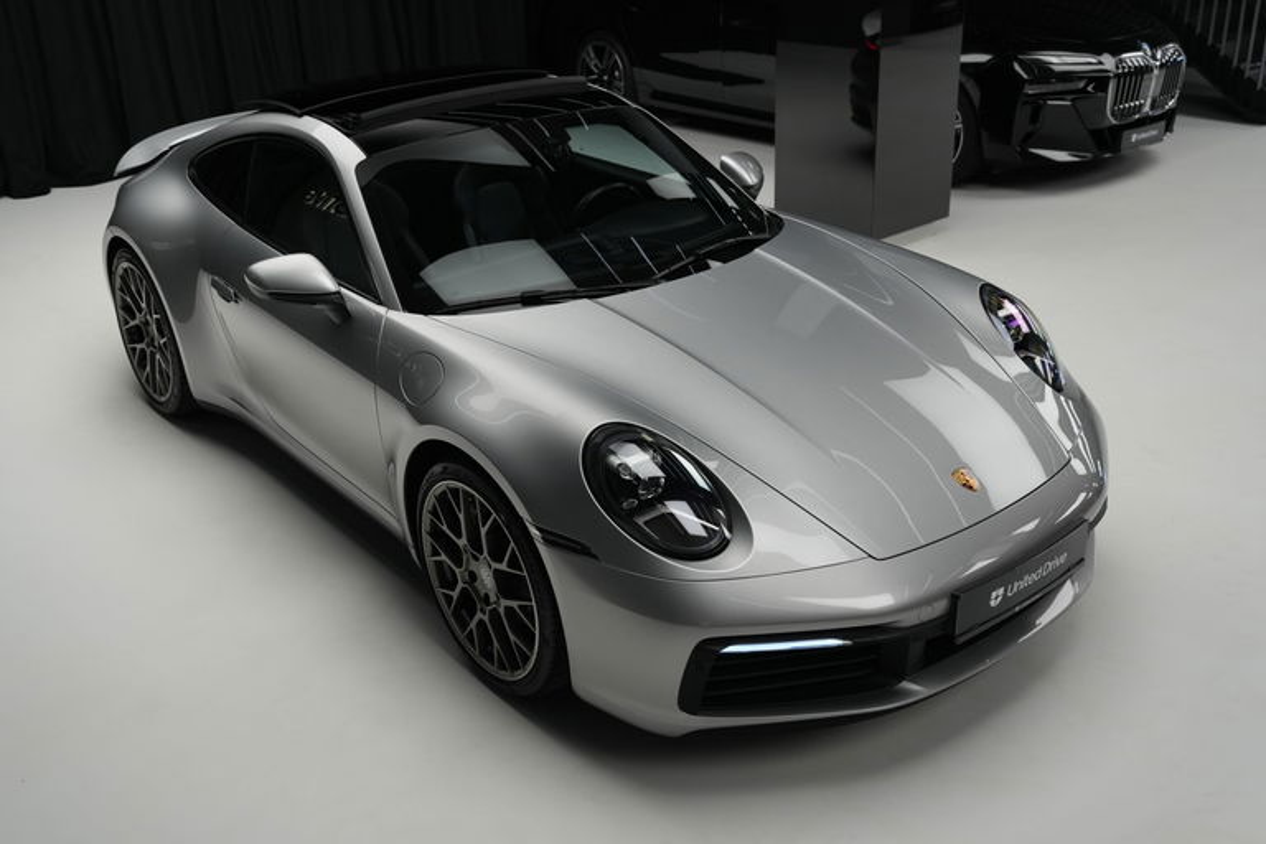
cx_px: 633
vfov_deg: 37.9
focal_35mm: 35
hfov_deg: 54.4
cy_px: 422
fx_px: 1231
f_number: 4
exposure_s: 1/40
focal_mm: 35
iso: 500
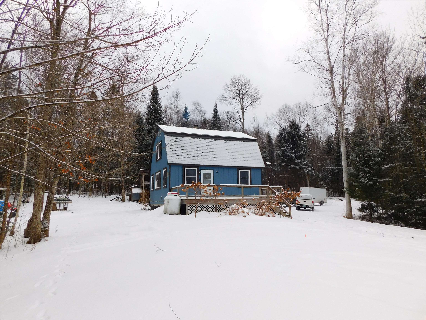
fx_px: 295
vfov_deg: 56.8
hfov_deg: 71.6
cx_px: 213
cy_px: 160
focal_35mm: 24
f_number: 3
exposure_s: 1/640
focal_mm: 4.1
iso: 125
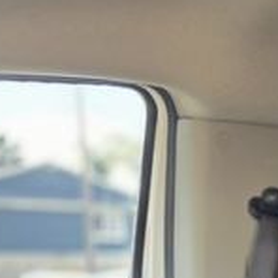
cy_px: 396
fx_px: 800
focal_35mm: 88
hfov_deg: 16.8
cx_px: 483
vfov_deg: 17.9
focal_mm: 6.3
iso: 100
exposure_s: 1/180
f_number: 1.7
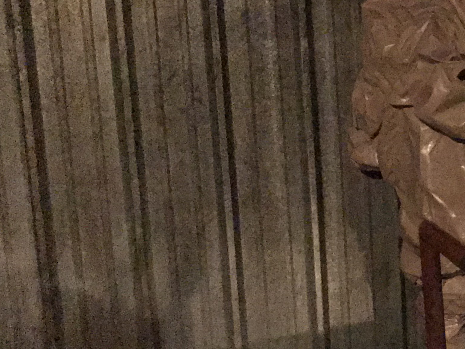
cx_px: 525
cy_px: 130
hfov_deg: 24.7
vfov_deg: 20.1
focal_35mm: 73
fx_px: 981
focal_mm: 3.99
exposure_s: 1/16
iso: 1600
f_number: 1.8
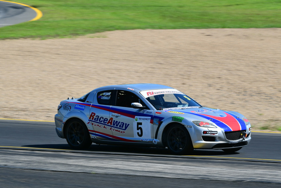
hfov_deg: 6.2
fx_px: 2577
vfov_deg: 4.2
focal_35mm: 330
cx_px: 140
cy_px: 94
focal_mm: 220
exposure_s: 1/250
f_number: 11
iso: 200
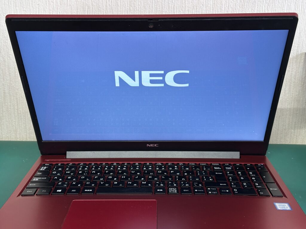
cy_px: 114
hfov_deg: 39.7
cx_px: 153
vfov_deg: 30.3
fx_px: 424
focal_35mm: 48
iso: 200
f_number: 1.78
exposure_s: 1/33
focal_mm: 6.86
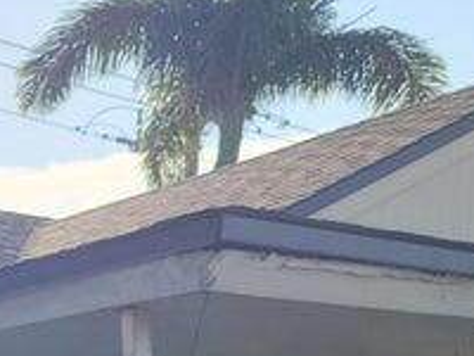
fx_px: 1616
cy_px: 850
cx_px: -401
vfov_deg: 10.7
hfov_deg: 14.5
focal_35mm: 118
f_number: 1.8
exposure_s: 1/1269
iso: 20
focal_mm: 5.4
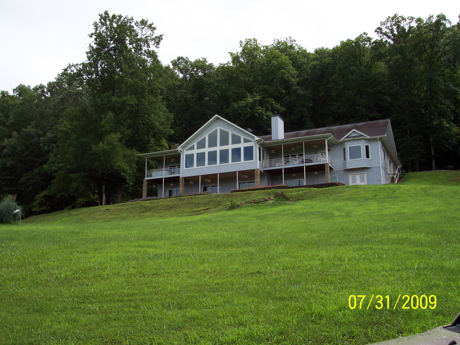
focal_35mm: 38
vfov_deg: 37.7
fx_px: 505
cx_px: 230
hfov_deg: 49.0
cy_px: 172
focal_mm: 8
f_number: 4.8
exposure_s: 1/500
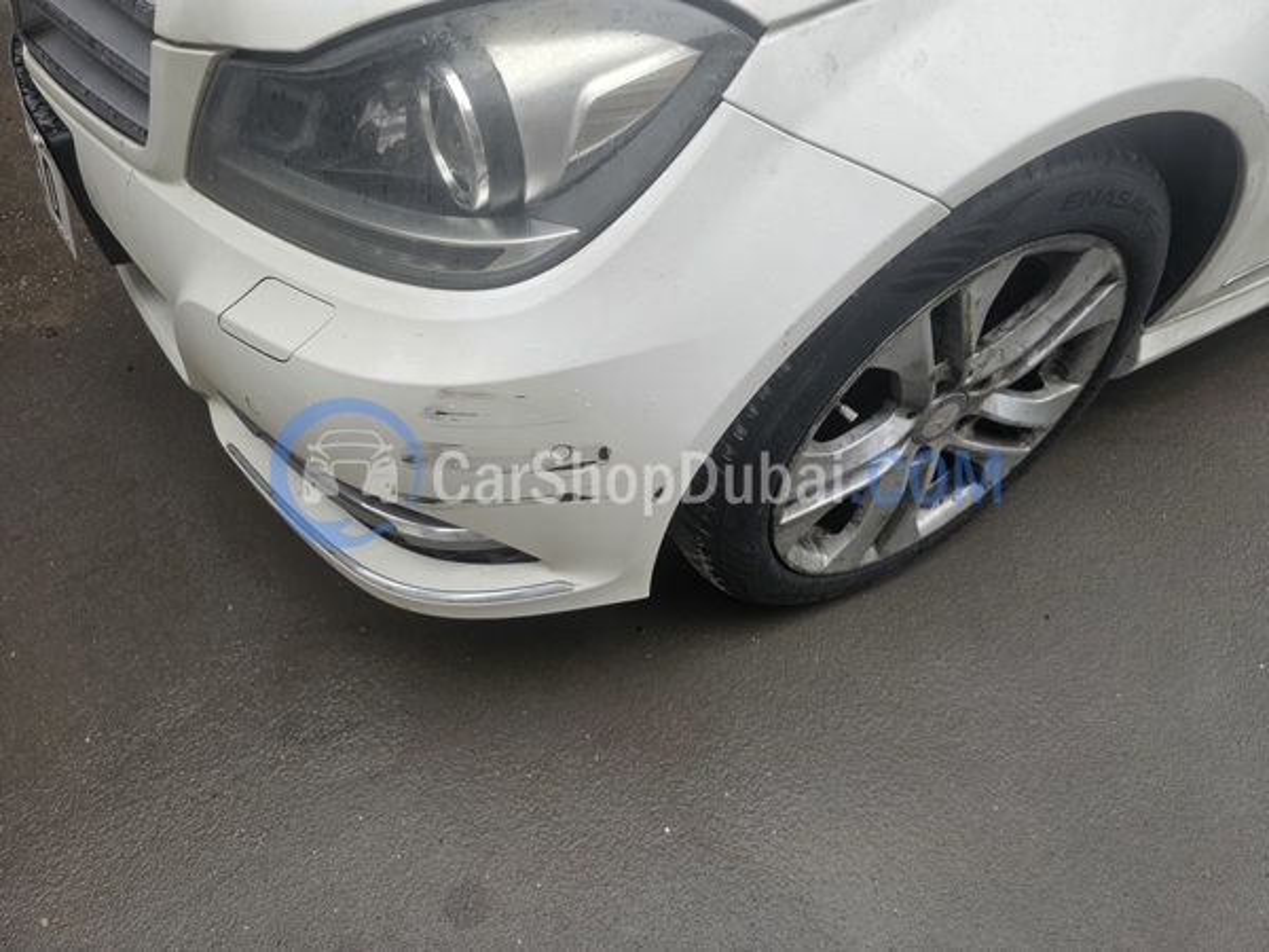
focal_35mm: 23
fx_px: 843
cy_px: 476
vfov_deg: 58.9
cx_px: 634
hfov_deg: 73.9
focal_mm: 6.3
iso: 32
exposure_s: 1/180
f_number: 1.7
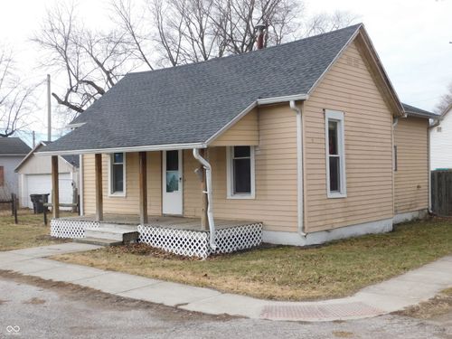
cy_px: 170
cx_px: 226
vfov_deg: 36.0
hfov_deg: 46.8
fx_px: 522
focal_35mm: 40
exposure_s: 1/800
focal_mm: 7.1
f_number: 3.6
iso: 125
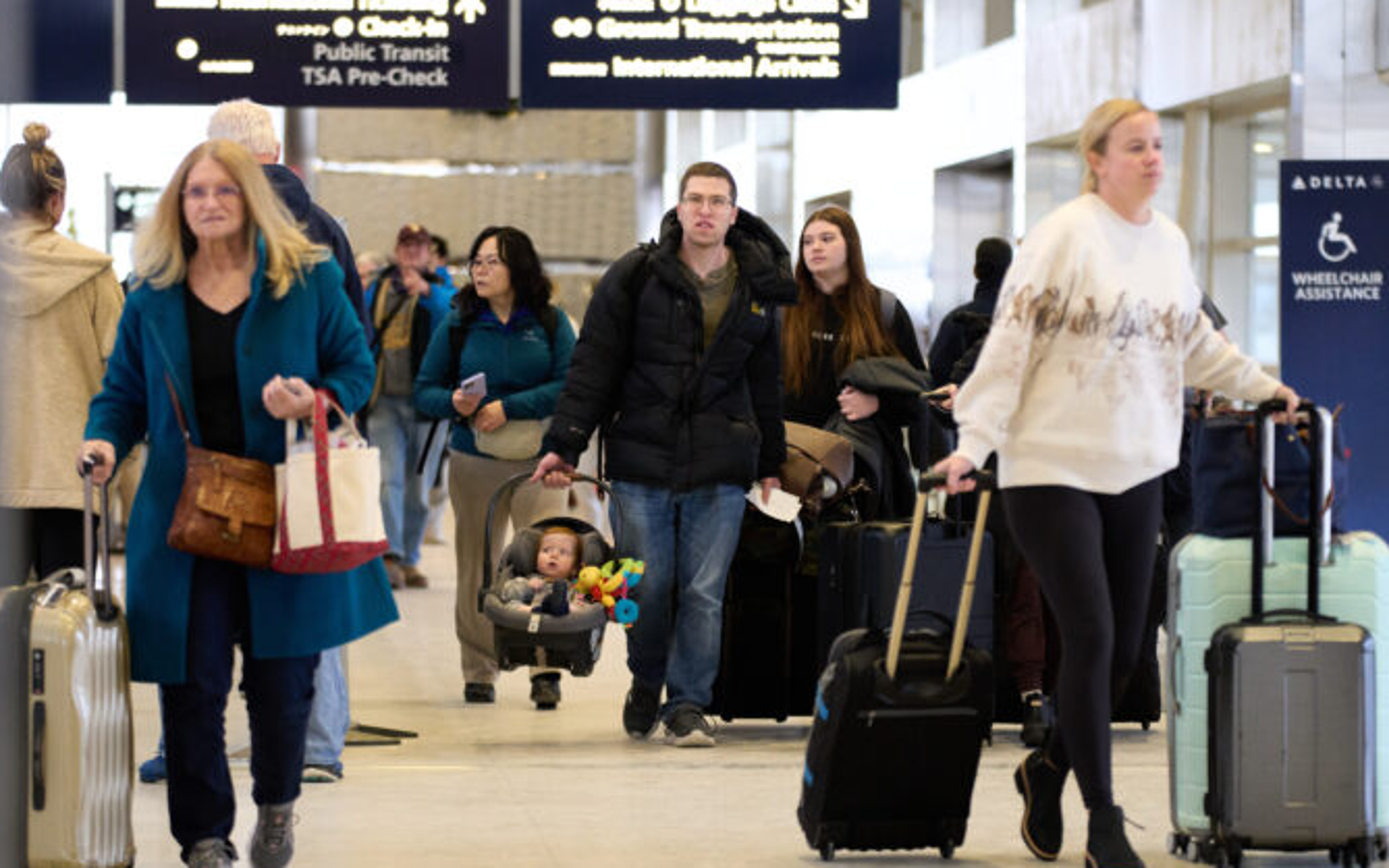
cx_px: 693
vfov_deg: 7.5
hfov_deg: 12.0
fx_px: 6624
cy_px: 444
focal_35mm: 175
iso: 2000
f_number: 2.8
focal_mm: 114
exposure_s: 1/250
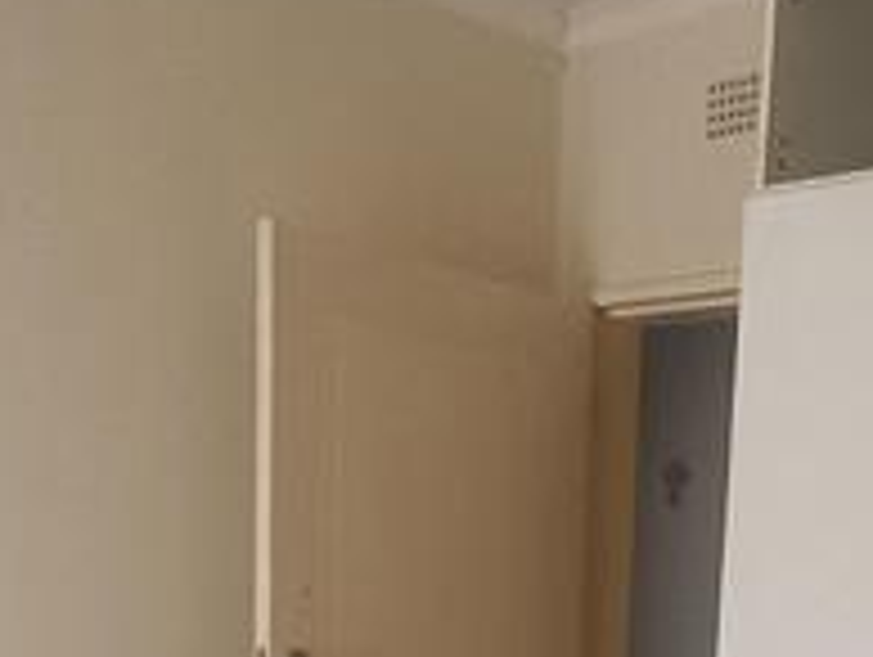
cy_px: 999
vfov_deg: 18.5
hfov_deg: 26.6
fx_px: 1768
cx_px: 814
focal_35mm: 70
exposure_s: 1/50
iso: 549
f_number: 2.2
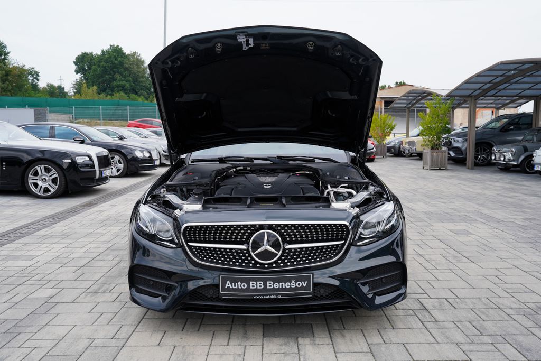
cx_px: 270
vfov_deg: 43.6
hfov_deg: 61.9
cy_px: 180
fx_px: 451
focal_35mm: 30
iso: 100
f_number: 6.3
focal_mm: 30
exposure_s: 1/160
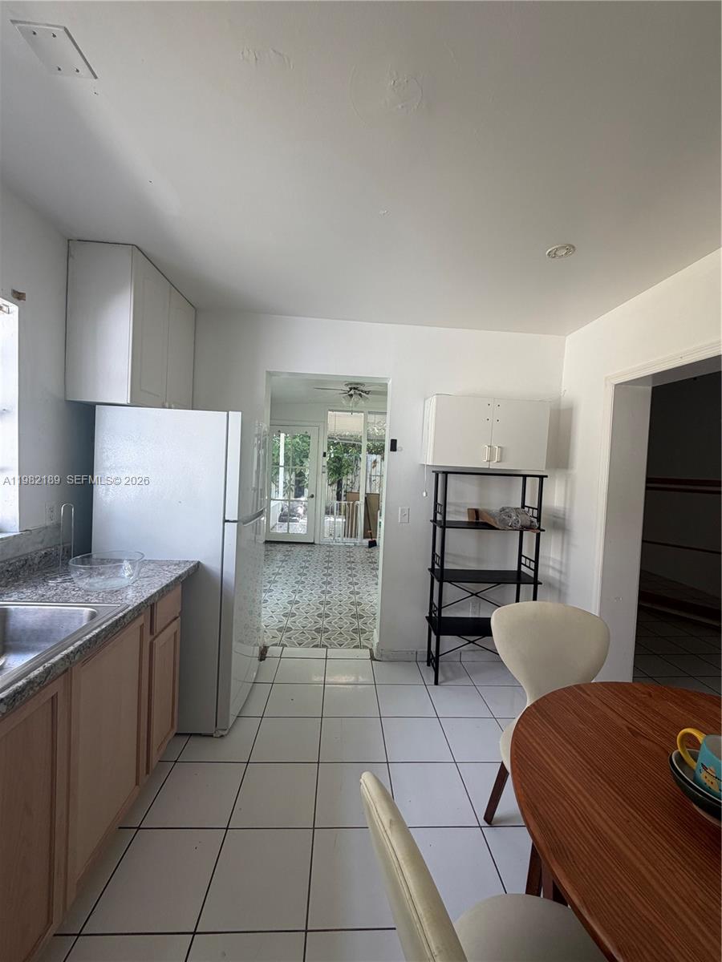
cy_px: 481
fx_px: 389
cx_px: 361
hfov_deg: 85.7
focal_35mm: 14
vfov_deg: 102.1
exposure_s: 1/121
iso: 80
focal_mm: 2.22
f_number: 2.2
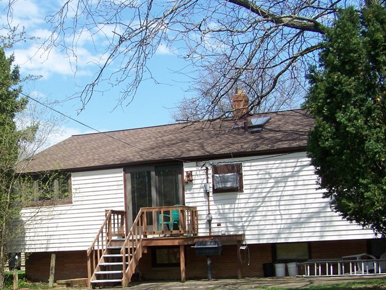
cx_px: 84
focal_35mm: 62
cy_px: 188
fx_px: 691
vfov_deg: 23.6
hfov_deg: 30.5
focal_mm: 6.3
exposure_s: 1/320
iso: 64
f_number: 4
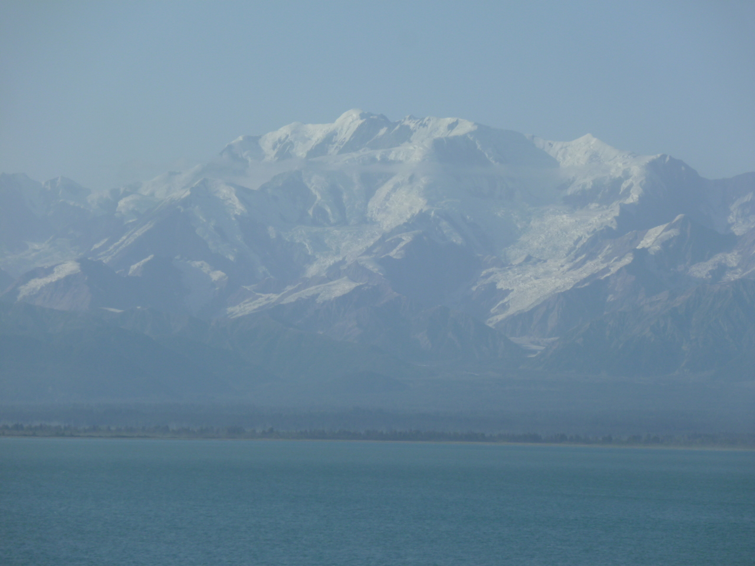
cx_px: 378
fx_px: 4013
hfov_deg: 10.7
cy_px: 283
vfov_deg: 8.1
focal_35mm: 184
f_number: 5.9
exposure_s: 1/400
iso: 80
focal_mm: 33
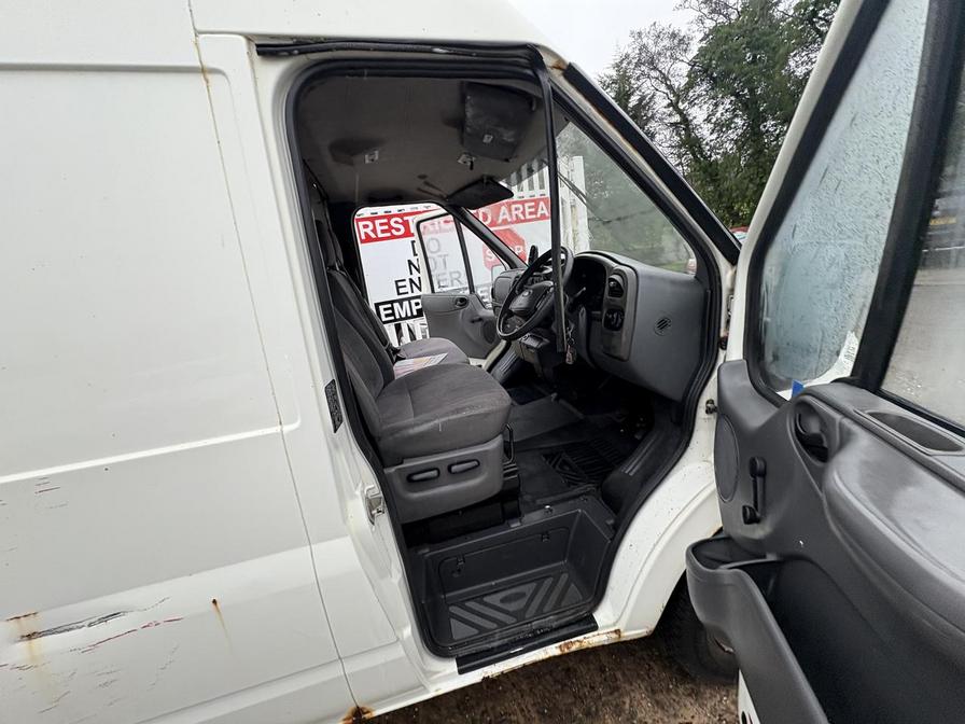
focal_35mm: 14
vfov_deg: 85.7
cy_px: 362
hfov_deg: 102.1
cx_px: 482
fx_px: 390
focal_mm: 2.22
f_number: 2.2
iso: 100
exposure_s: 1/99
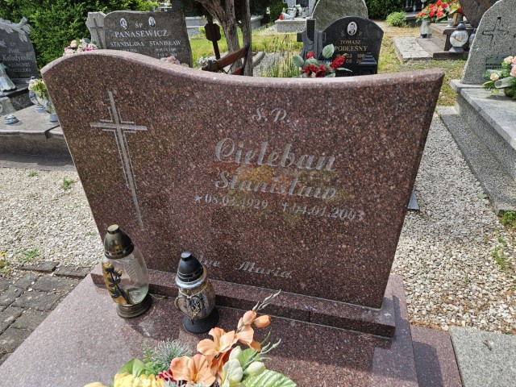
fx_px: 343
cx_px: 258
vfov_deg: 58.9
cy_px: 194
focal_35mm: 23
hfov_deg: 73.9
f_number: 1.8
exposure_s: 1/812
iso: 25
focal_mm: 5.4
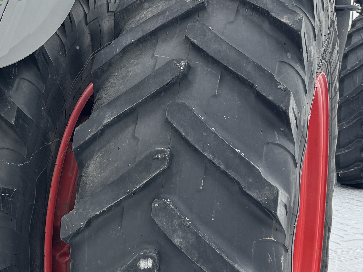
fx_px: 703
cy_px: 164
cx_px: -66
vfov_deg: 21.9
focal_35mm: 67
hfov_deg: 26.0
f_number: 1.78
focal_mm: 6.76
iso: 80
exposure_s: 1/470
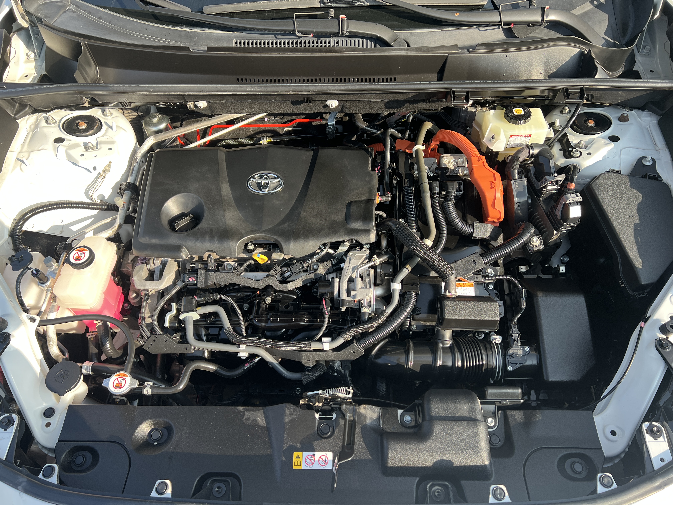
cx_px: 336
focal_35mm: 26
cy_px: 252
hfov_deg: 67.3
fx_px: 505
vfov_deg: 53.1
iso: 50
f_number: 1.5
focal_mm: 5.7
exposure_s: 1/516
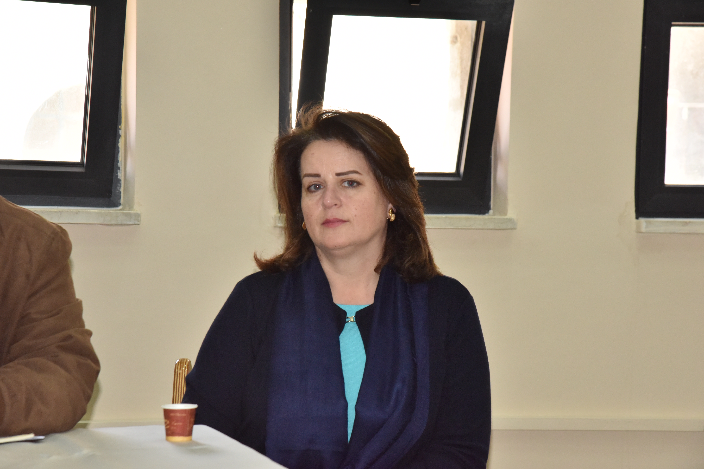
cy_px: 234
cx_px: 352
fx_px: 2053
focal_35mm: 105
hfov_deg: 19.5
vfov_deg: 13.0
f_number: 10
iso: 2500
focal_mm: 105
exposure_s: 1/250
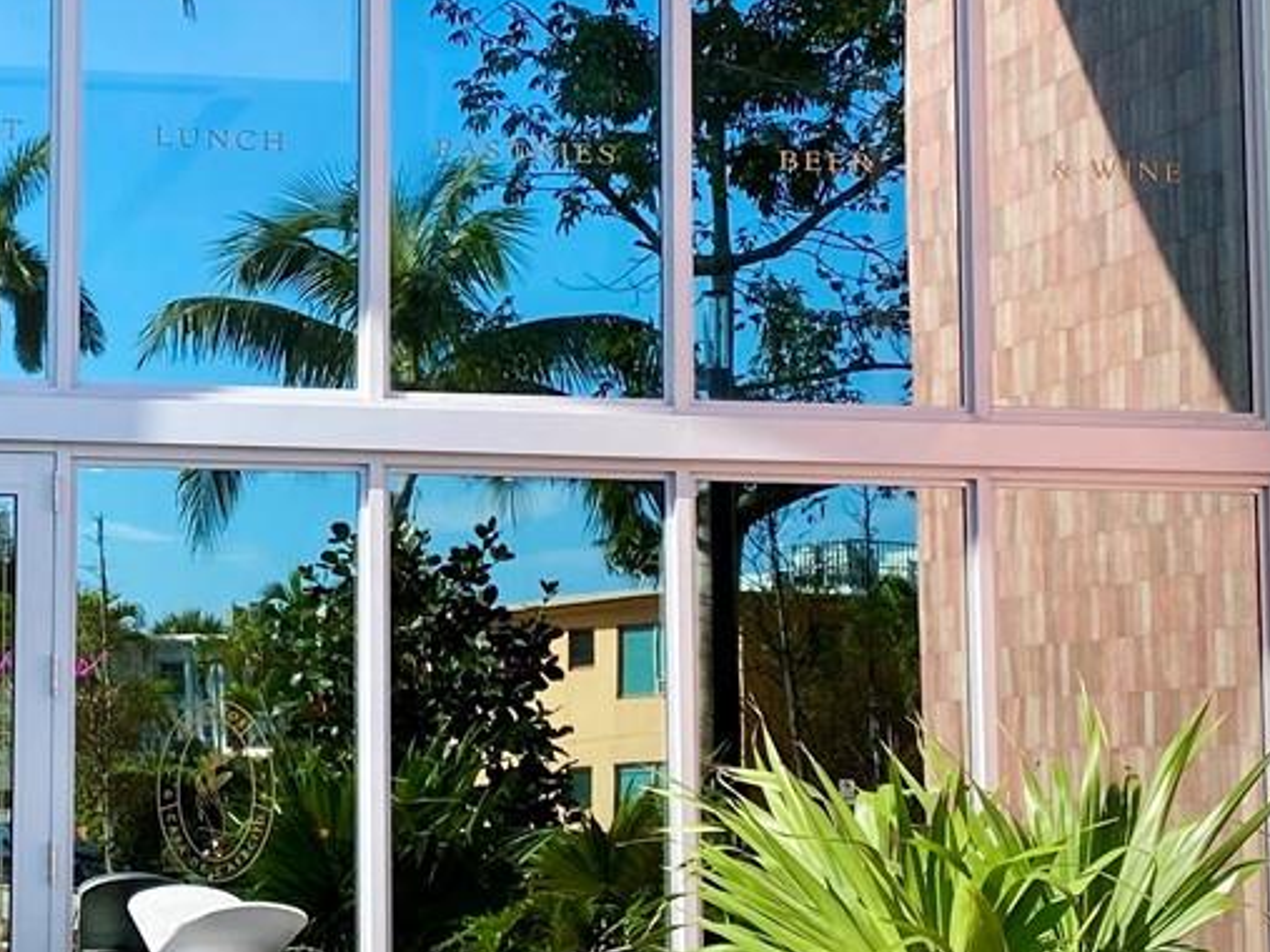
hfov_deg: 23.2
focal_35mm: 82
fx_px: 3008
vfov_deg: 18.0
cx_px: 98
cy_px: 431
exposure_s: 1/1208
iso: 32
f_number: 1.8
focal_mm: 4.25
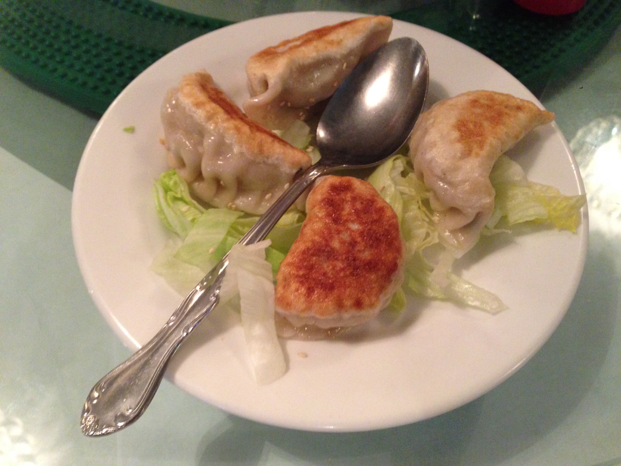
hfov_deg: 55.4
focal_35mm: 33
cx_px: 310
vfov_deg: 42.9
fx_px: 592
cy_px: 233
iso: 400
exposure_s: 1/17
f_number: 2.4
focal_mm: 4.12
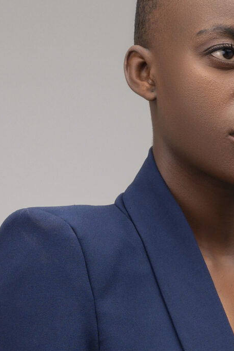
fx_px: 2554
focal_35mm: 262
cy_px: 463
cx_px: 235
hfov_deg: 5.2
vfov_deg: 7.8
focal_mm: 70
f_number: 6.3
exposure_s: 1/200
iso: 125
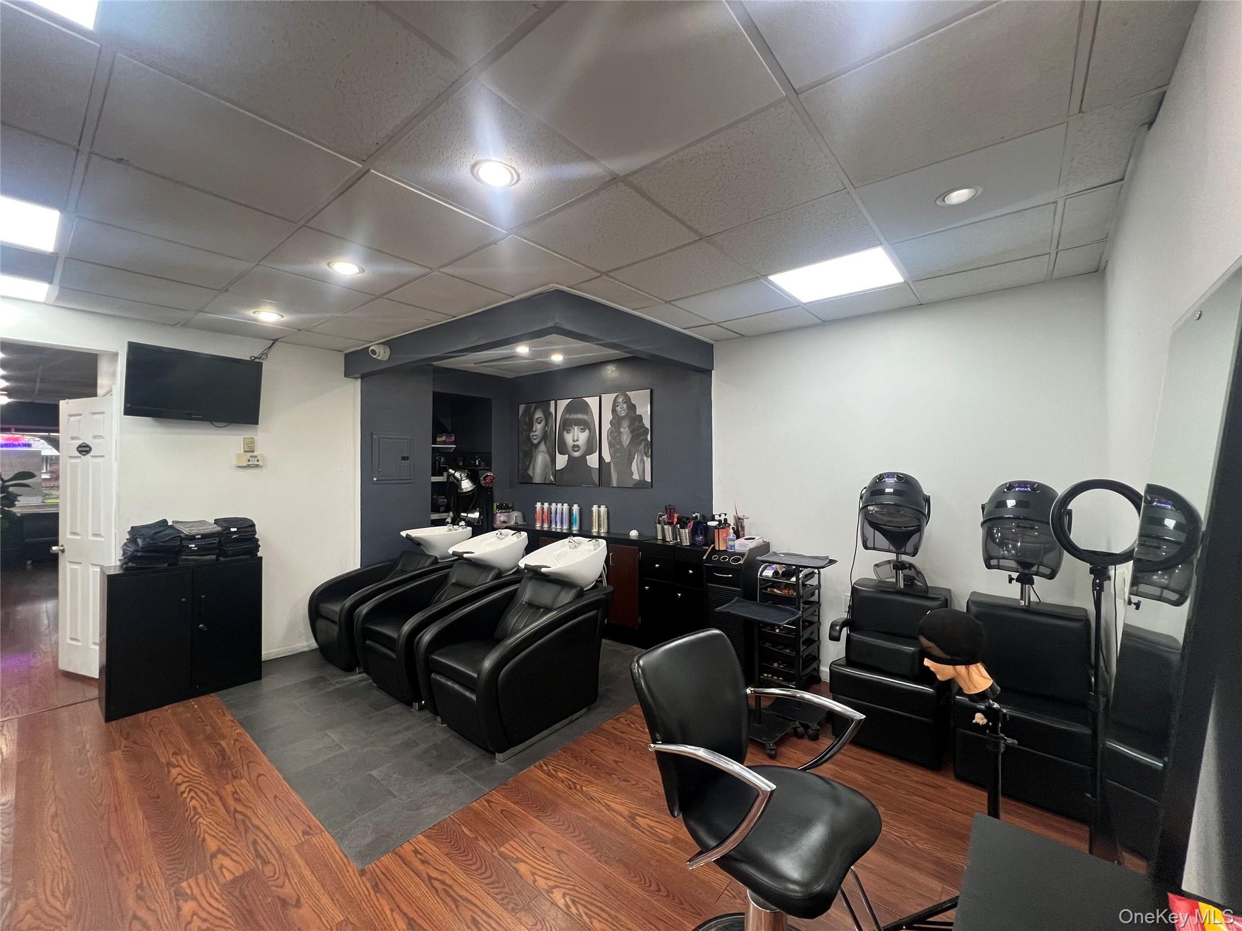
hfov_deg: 106.2
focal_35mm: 13
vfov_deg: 89.9
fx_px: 466
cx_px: 621
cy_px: 466
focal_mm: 1.57
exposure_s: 1/120
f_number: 1.8
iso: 200
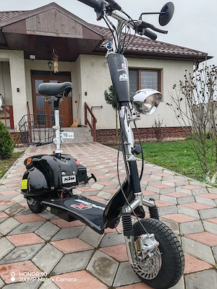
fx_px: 226
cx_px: 108
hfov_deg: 51.4
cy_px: 144
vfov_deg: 65.3
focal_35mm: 27
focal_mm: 6.12
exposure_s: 1/120
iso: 50
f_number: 1.9
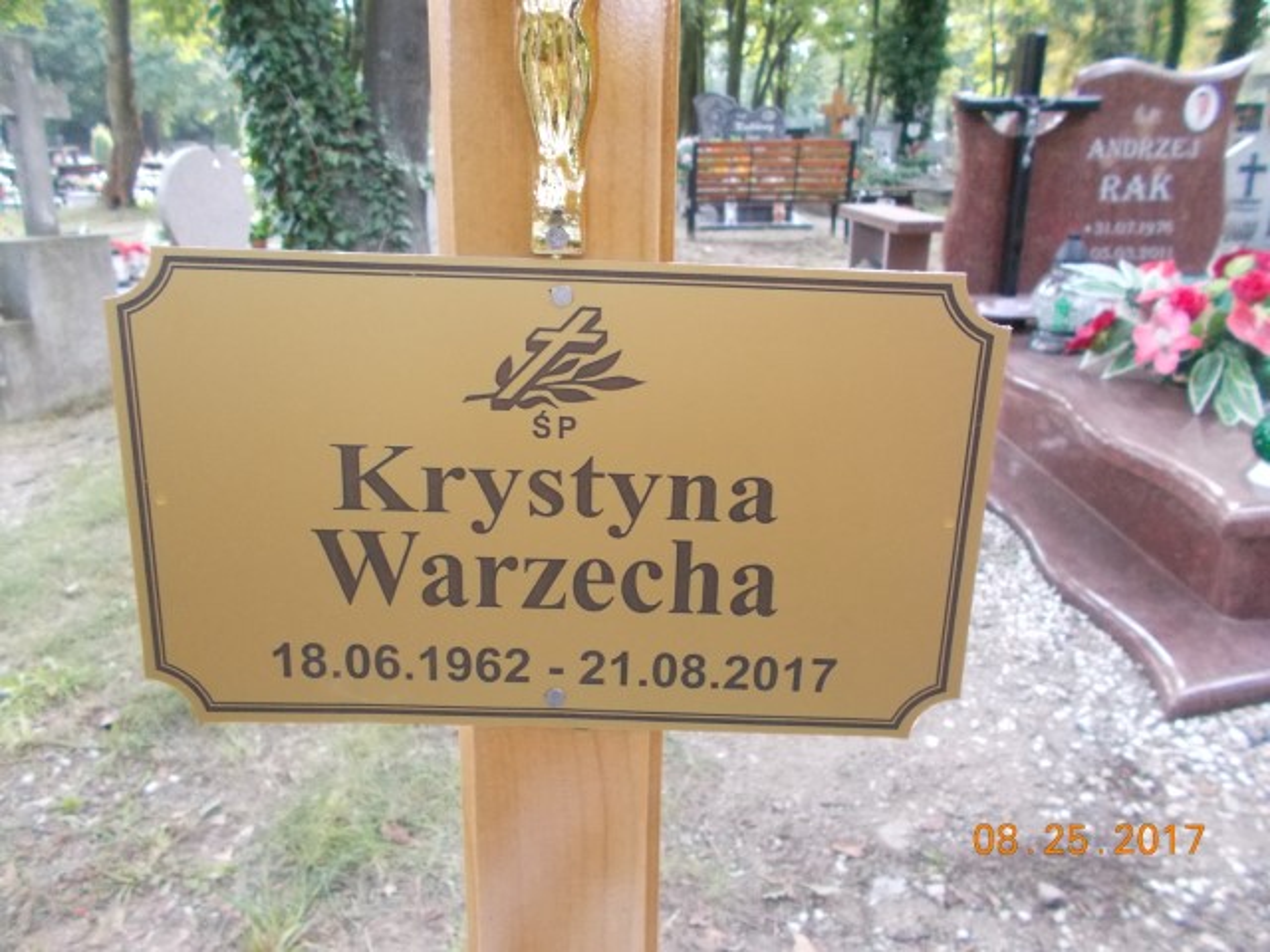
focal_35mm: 26
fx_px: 954
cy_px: 476
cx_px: 635
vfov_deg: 53.1
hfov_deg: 67.3
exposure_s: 1/125
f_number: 3.2
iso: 400
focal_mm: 4.6
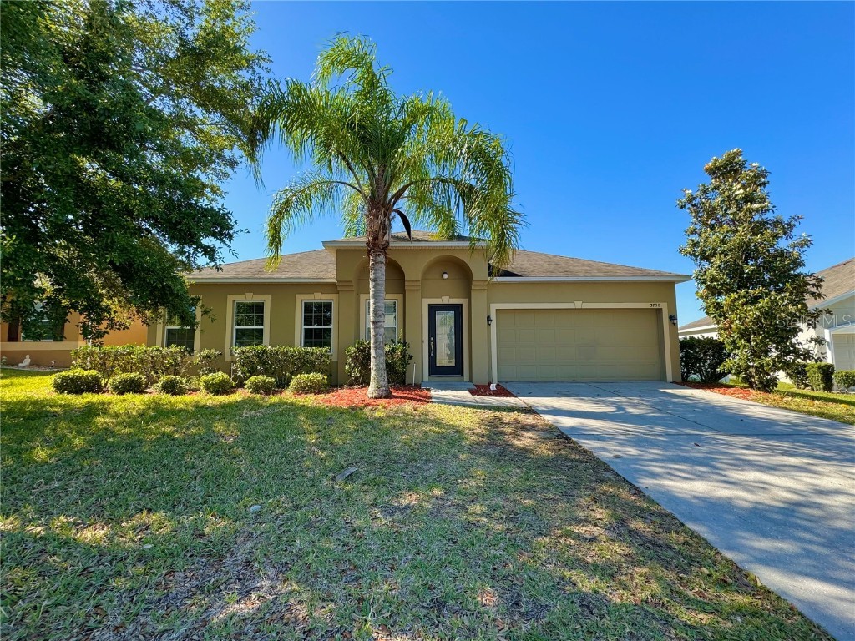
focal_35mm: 14
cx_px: 428
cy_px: 320
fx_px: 346
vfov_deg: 85.7
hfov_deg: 102.1
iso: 40
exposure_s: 1/573
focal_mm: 2.22
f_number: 2.2
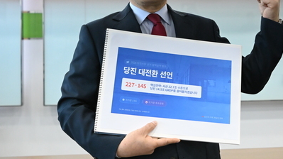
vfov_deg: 18.0
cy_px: 26
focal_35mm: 66
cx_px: 187
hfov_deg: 31.7
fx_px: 495
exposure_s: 1/1600
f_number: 4
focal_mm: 40
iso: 8000
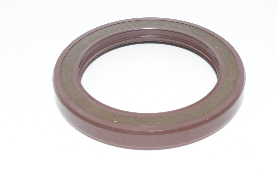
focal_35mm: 82
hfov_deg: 24.7
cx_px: 155
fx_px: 631
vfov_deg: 16.7
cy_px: 76
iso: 1600
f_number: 32
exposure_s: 1/60
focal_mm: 42
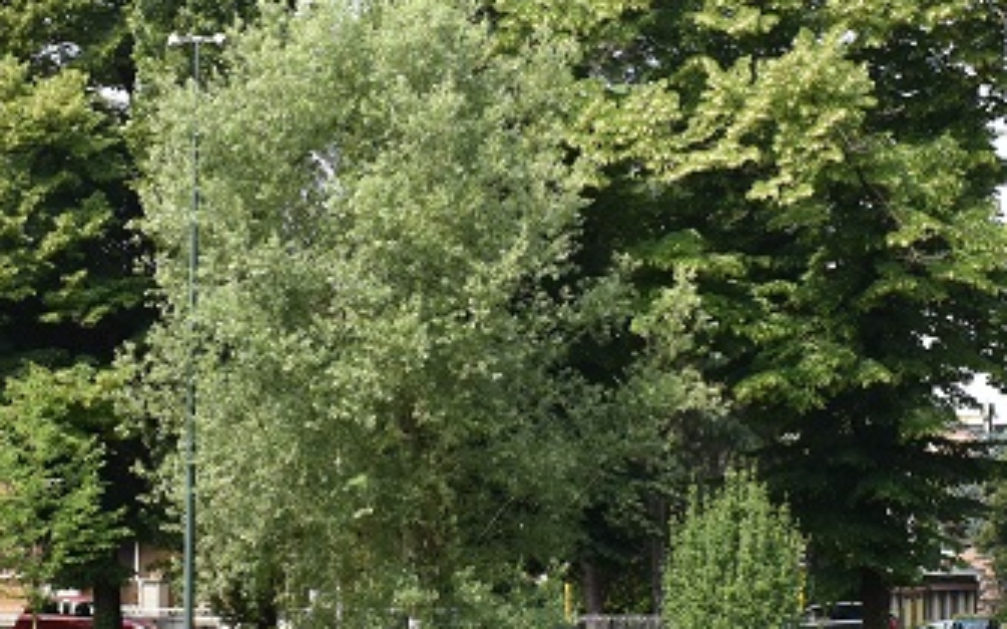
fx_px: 2369
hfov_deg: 23.9
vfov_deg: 15.1
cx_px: 337
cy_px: 253
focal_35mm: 86
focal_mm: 21
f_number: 8
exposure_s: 1/250
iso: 200
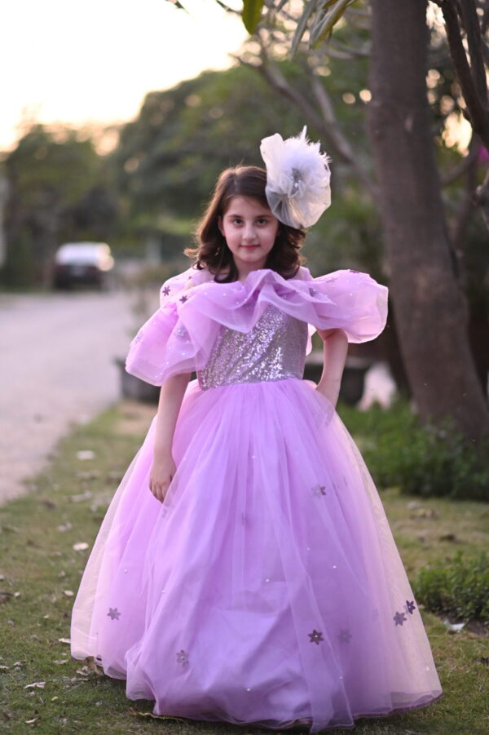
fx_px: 1733
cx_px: 244
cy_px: 368
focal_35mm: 85
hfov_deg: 16.1
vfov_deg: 23.9
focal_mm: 85
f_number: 1.8
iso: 5000
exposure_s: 1/125
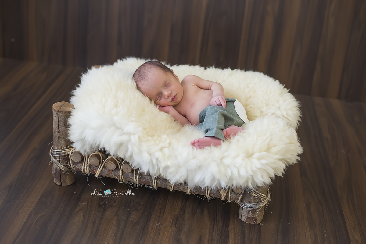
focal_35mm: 50
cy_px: 122
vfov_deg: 27.0
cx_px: 183
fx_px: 508
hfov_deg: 39.6
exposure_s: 1/160
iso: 1600
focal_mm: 50
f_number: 3.2
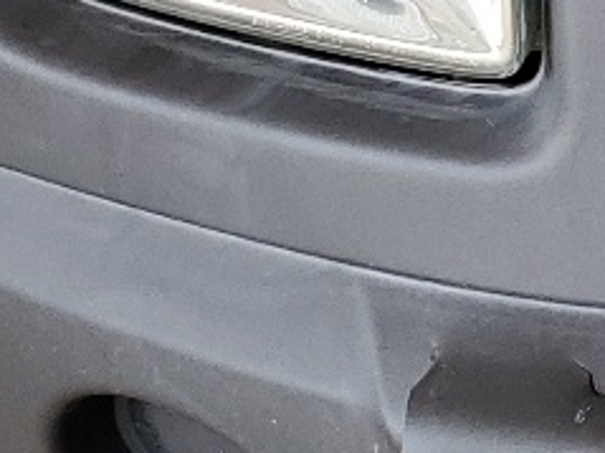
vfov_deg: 8.5
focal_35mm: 174
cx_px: 1640
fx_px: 3040
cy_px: 58
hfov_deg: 9.5
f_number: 1.5
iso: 50
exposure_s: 1/435
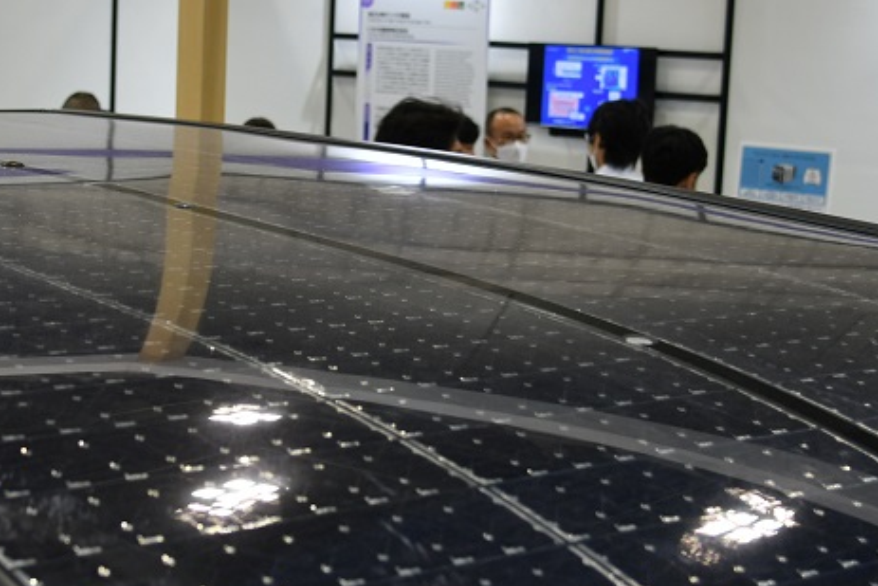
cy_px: 250
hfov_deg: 28.6
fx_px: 1708
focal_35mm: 70
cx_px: 294
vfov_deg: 19.5
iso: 180
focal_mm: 24
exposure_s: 1/40
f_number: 4
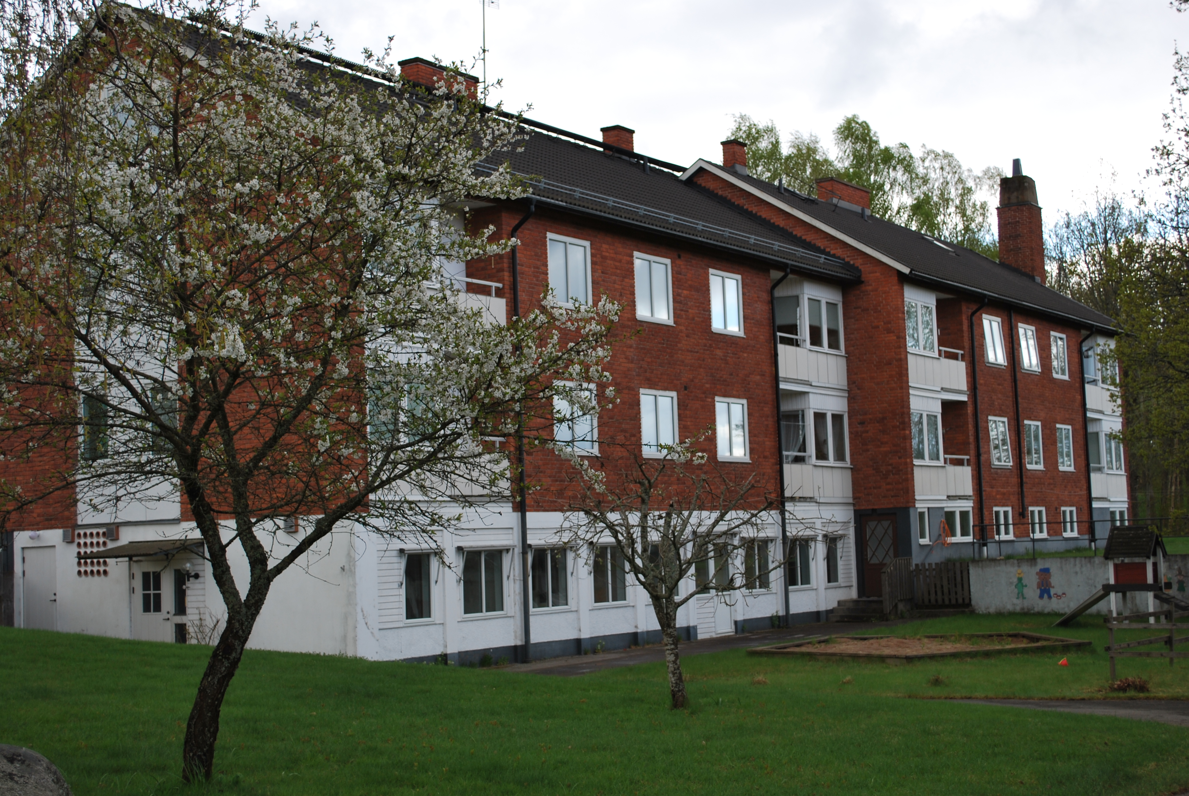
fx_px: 1736
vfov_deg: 25.8
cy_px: 398
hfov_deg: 37.8
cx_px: 594
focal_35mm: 52
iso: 100
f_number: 5.6
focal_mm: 35
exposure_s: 1/125
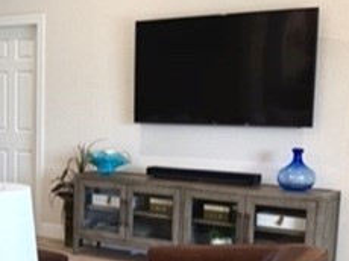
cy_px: 196
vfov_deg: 21.4
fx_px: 685
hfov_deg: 27.5
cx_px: 33
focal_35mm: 68
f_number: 1.78
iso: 160
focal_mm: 6.76
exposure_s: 1/120
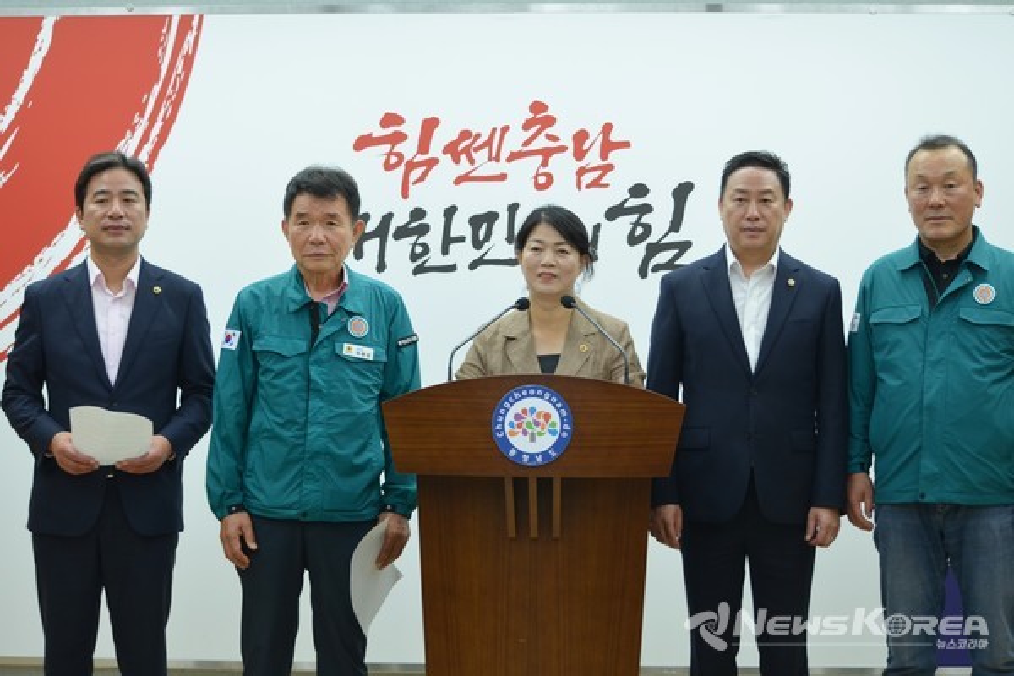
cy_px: 338
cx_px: 507
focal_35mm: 82
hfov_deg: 24.6
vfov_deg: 16.6
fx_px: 2324
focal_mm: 55
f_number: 5
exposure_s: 1/100
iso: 400
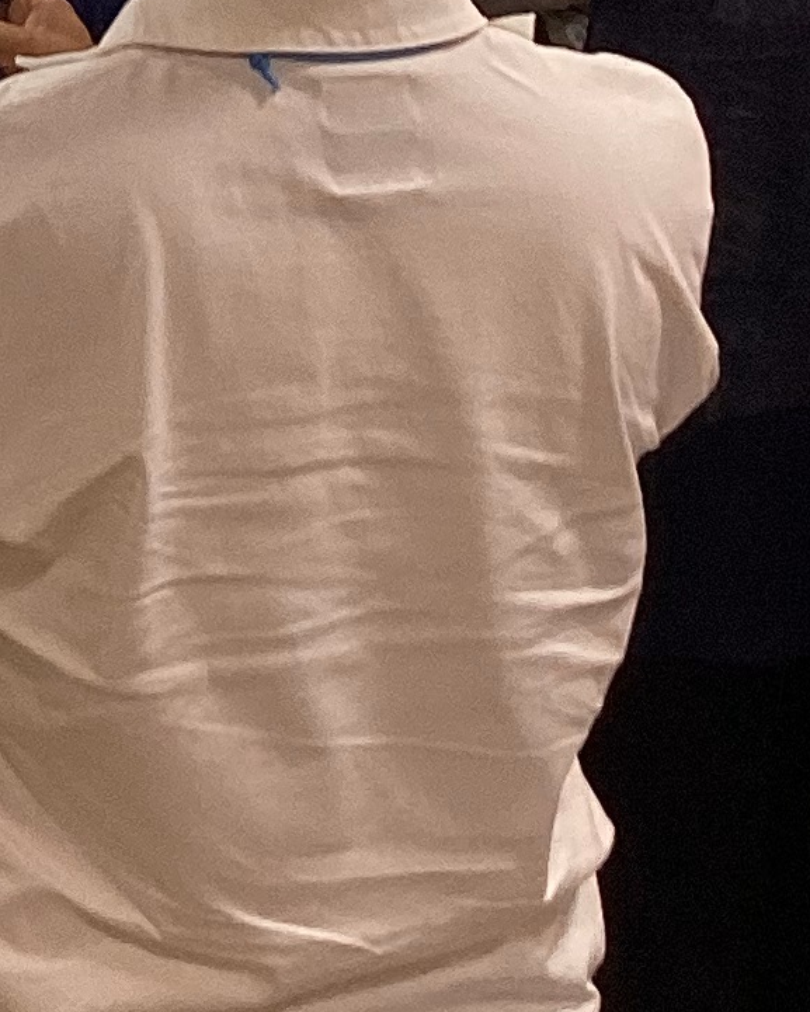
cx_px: -574
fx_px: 4104
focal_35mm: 137
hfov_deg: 10.7
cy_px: -378
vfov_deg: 13.4
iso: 50
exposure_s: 1/50
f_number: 2.4
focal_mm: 3.3
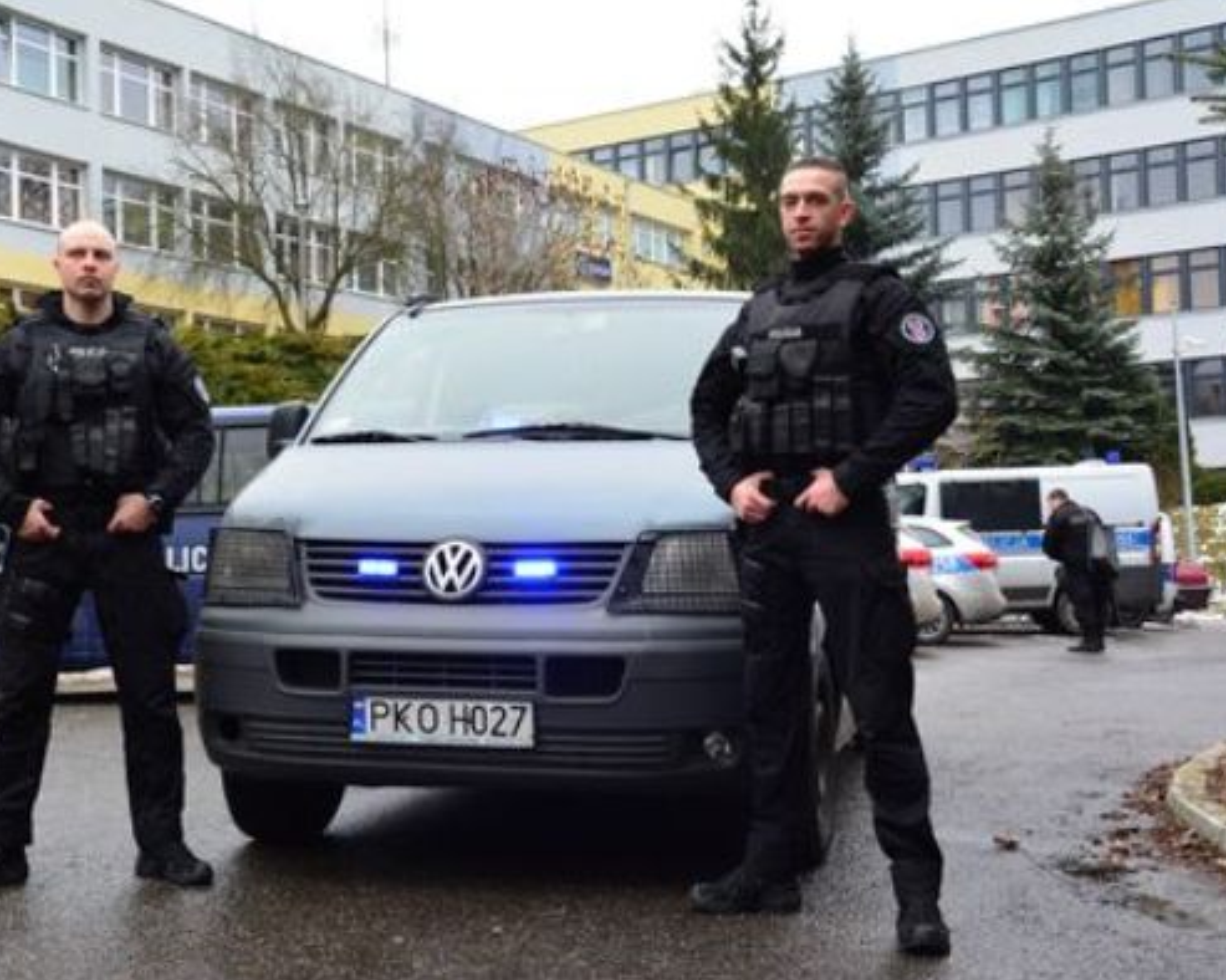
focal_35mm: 48
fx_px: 1741
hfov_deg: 38.7
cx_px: 532
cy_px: 492
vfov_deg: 31.4
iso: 800
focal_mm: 28
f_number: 8
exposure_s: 1/80
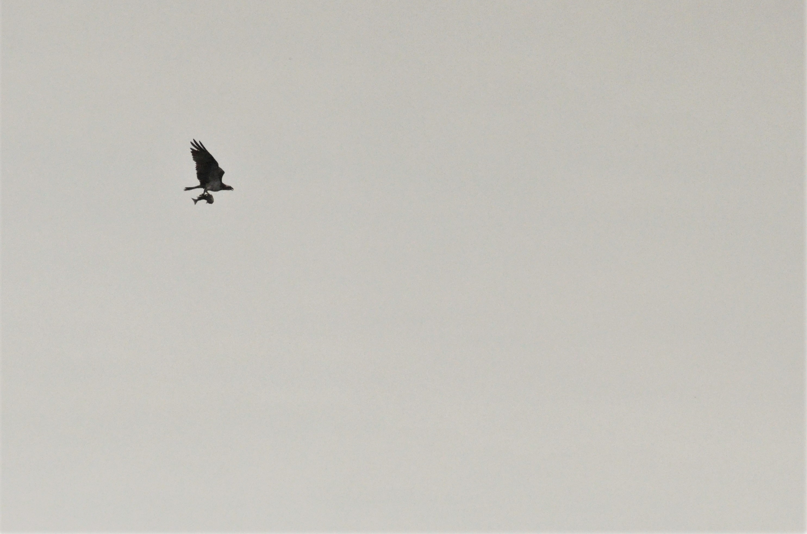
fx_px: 16776
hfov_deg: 2.8
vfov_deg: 1.8
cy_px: 267
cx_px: 404
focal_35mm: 750
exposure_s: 1/8000
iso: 2500
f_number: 13
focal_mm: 500
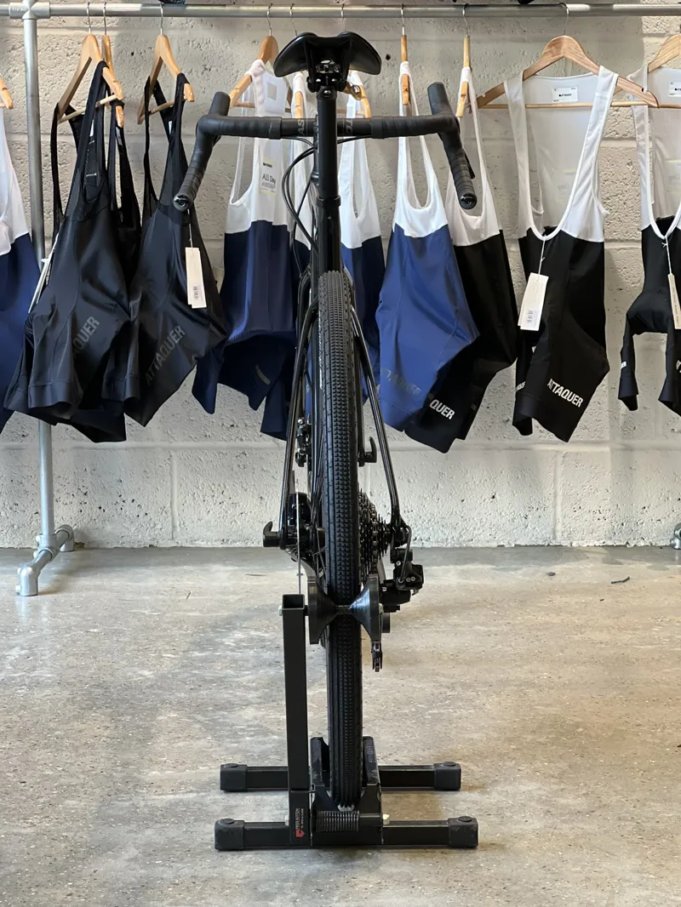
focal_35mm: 77
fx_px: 2019
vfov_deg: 25.3
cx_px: 340
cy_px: 454
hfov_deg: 19.1
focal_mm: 9
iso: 160
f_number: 2.8
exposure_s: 1/33
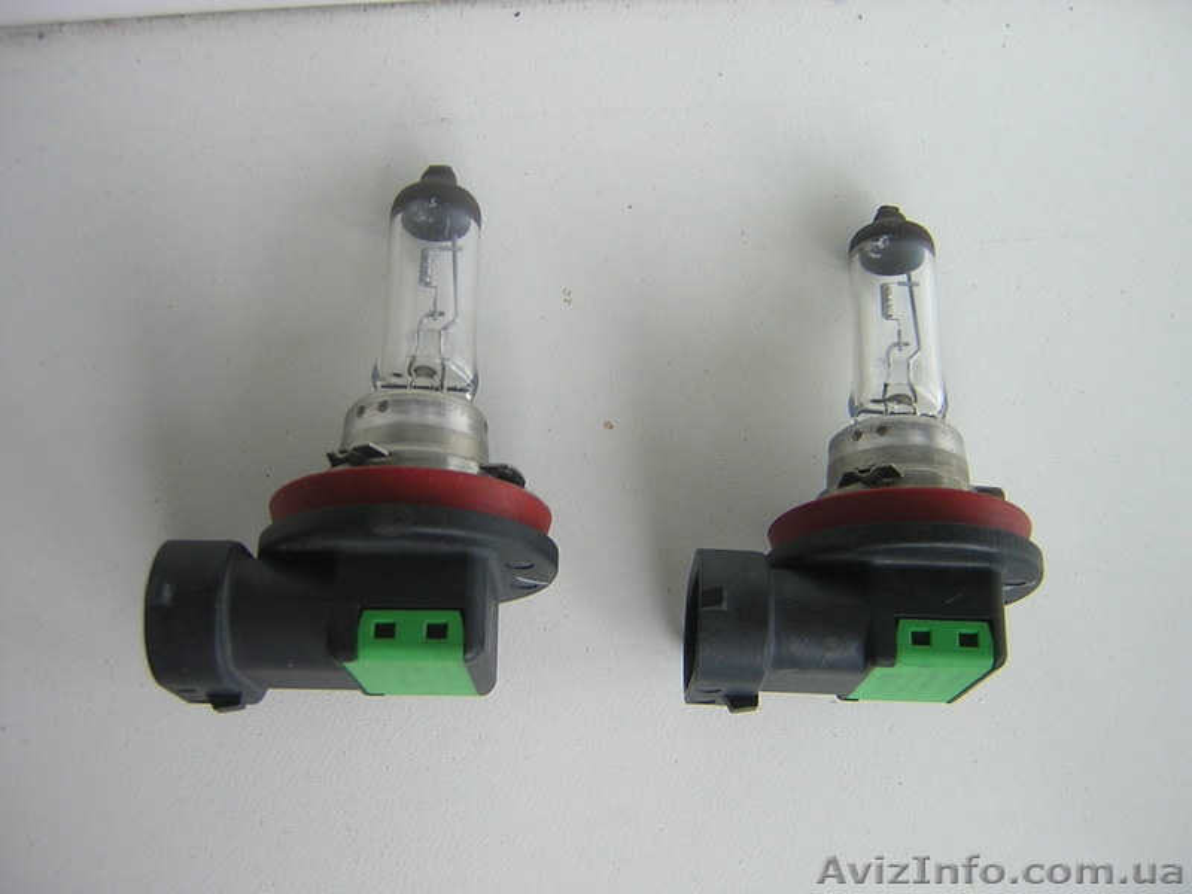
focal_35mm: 36
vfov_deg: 39.7
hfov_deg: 51.4
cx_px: 596
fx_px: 1240
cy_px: 447
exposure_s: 1/95
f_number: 2.6
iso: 100
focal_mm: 4.7
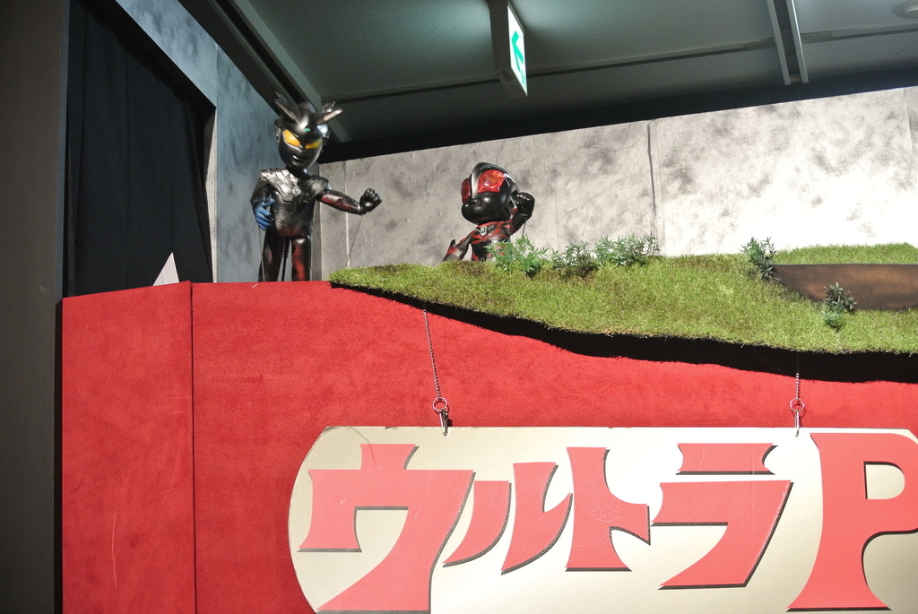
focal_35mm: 81
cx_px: 459
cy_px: 307
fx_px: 2068
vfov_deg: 16.9
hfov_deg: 25.0
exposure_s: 1/40
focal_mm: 30
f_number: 3.8
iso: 400
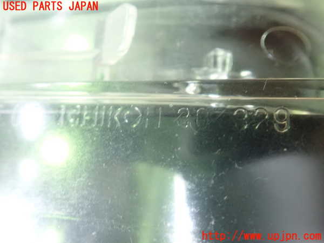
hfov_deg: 60.0
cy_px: 122
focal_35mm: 30
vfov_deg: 46.8
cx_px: 162
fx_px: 281
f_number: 2.3
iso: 1600
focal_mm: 5.5
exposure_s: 1/15
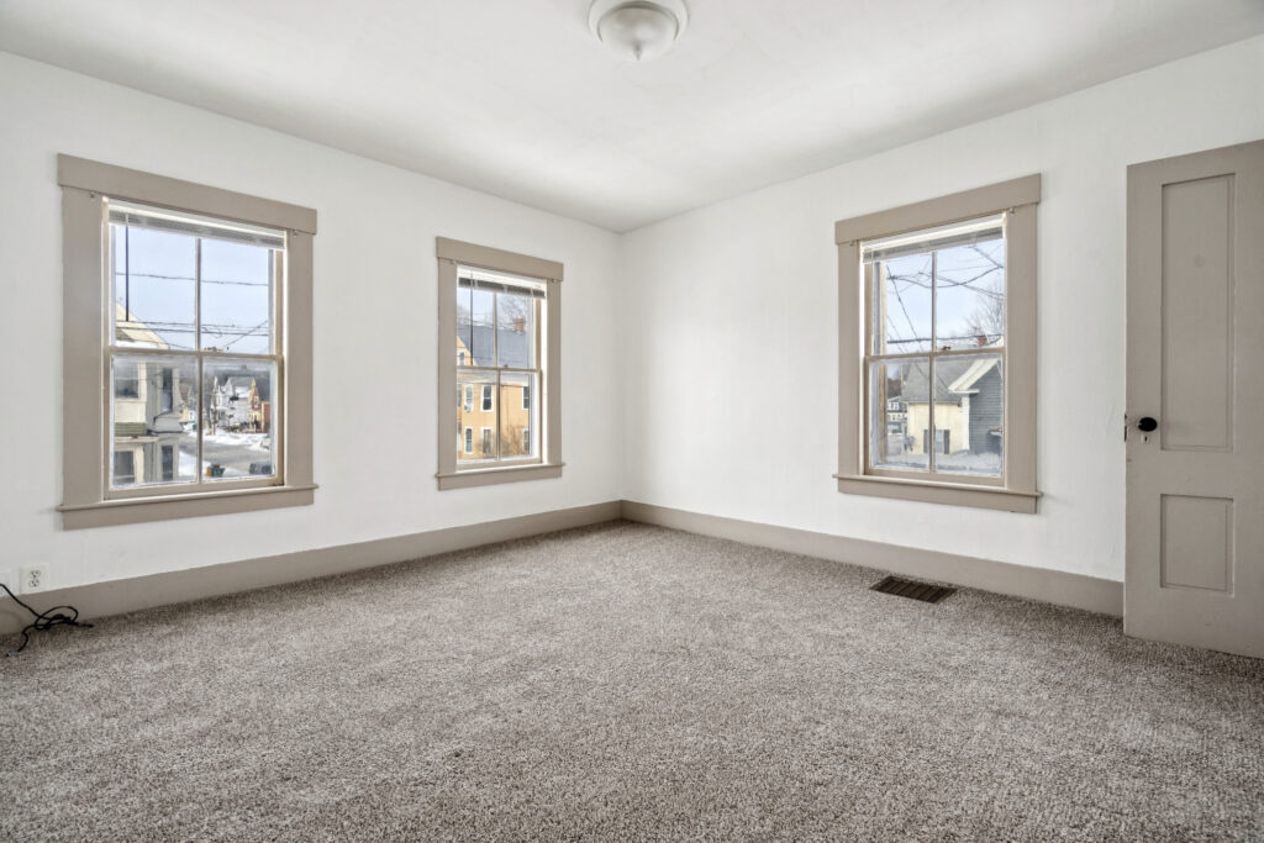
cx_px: 632
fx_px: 562
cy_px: 422
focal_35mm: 16
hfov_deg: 96.7
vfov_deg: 73.8
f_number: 8
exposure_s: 1/60
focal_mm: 16
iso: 800
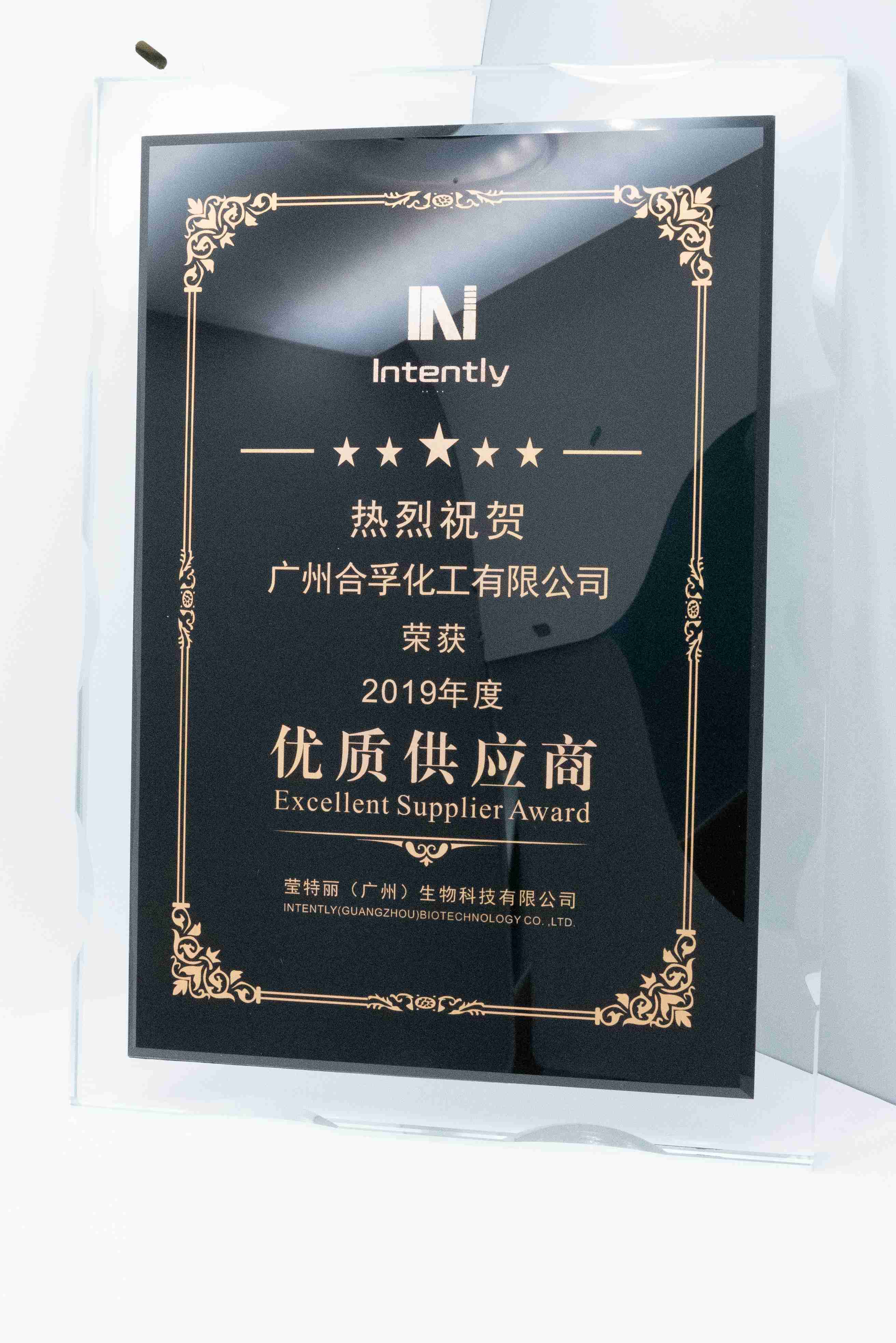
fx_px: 1941
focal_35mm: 52
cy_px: 672
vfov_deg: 38.2
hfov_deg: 26.0
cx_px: 448
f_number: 16
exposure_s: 1/50
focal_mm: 35
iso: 12800
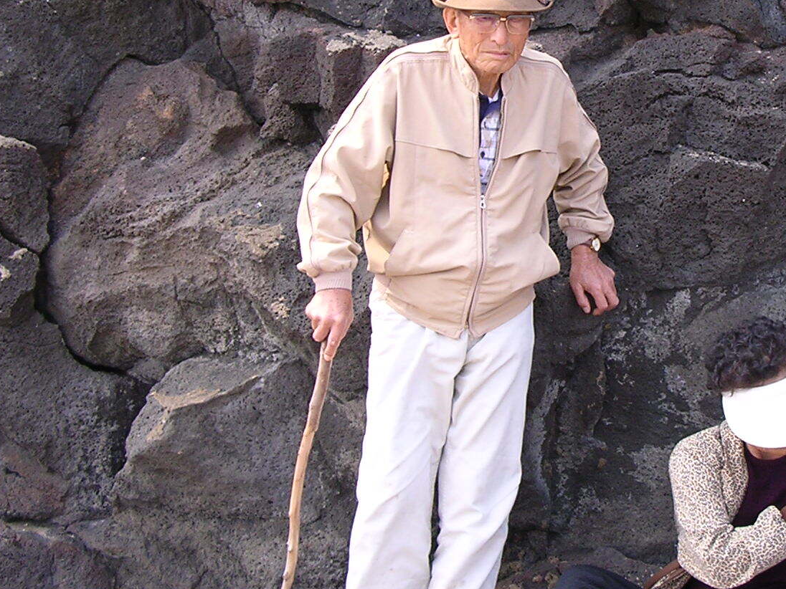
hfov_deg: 26.9
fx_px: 1612
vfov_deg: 20.6
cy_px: 177
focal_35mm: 71
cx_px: 625
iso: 100
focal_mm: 5.8
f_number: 2.8
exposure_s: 1/216
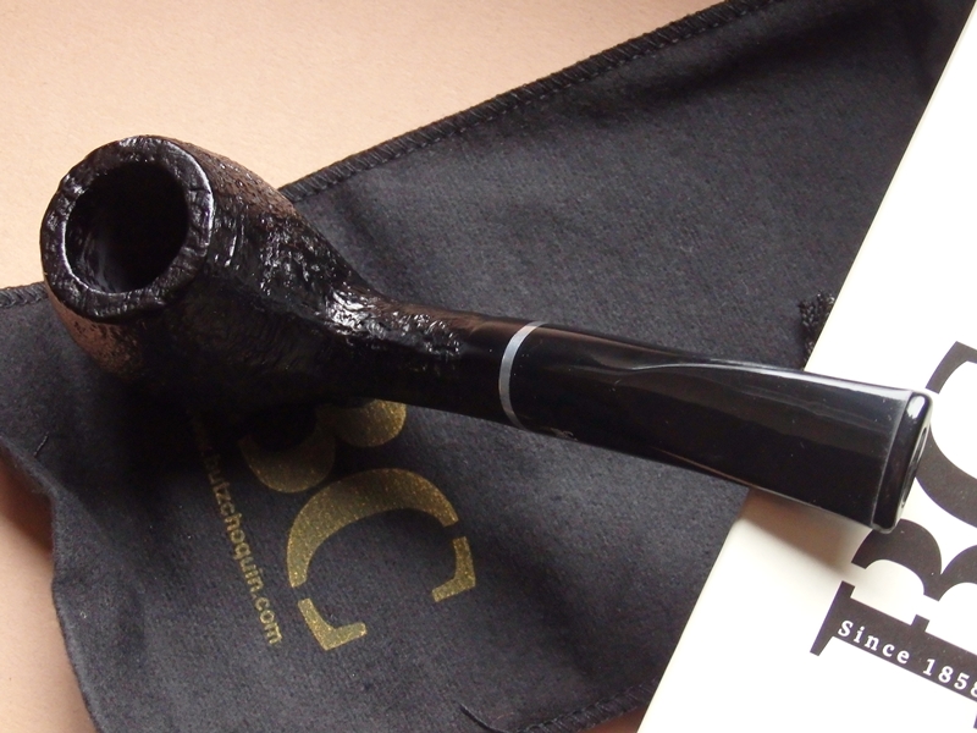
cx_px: 488
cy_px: 366
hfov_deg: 24.4
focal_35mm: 80
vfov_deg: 18.4
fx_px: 2258
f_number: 4.6
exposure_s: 1/15
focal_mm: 14.4
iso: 1000
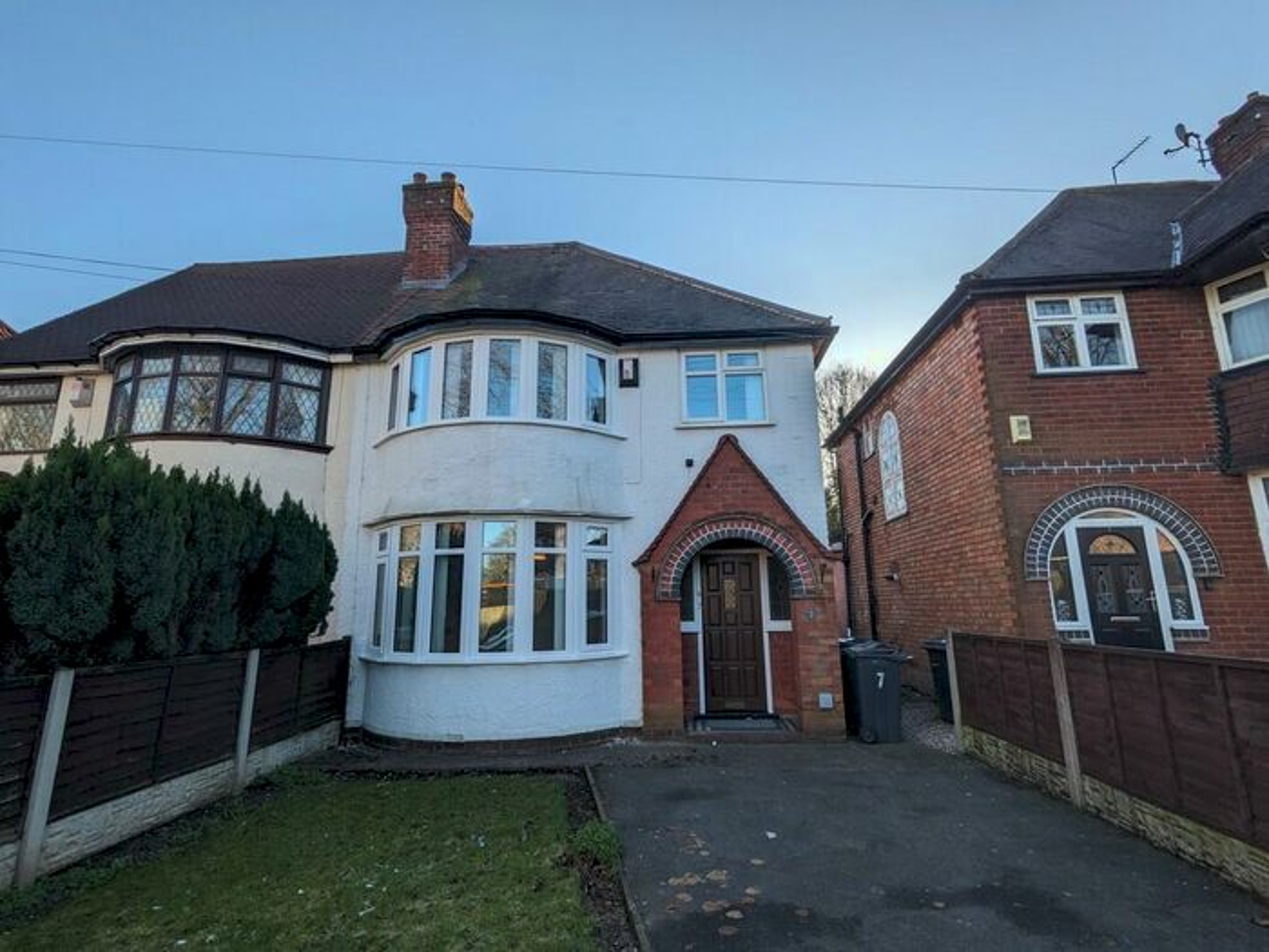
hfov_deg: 94.5
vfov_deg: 78.1
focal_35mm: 16
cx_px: 634
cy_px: 476
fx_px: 587
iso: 35
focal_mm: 2.22
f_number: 2.2
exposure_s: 1/688
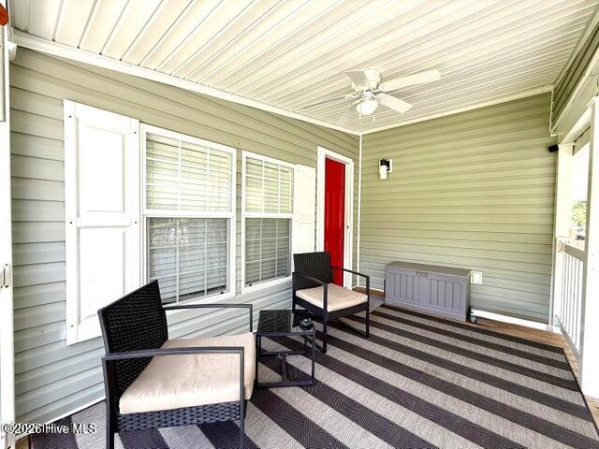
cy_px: 224
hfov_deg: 102.1
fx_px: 242
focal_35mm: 14
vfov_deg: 85.7
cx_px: 300
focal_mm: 2.22
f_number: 2.2
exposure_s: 1/136
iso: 50
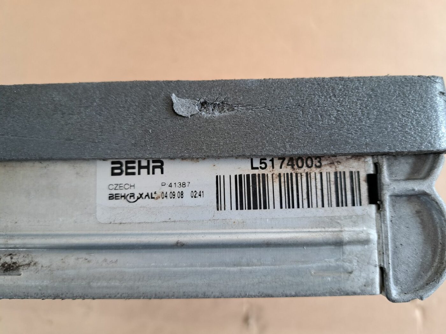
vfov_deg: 56.8
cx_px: 223
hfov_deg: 71.6
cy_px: 167
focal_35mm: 24
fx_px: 309
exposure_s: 1/50
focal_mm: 5.23
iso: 200
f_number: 1.8
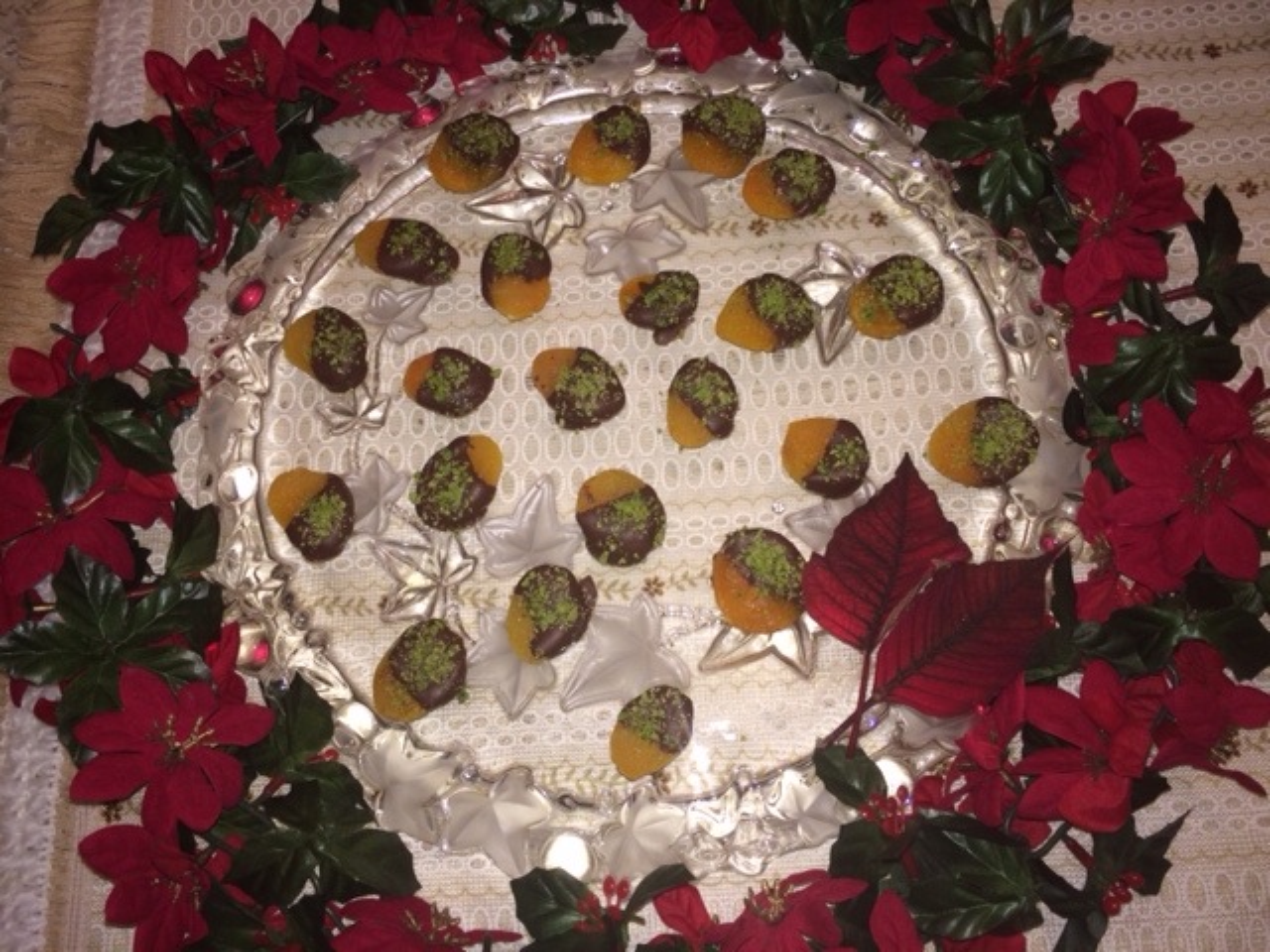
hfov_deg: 60.0
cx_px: 635
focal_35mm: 30
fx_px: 1101
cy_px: 476
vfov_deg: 46.8
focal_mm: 4.12
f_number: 2.2
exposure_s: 1/36
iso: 32
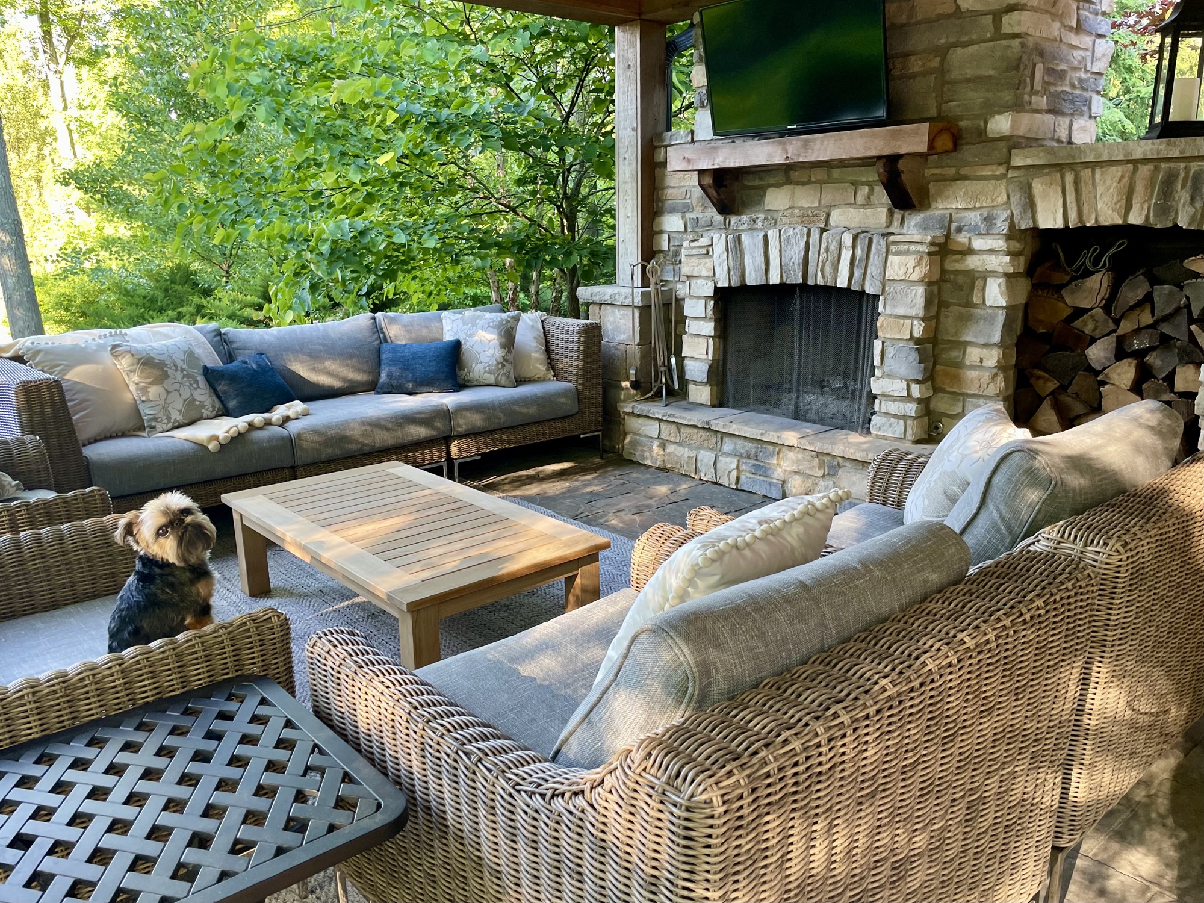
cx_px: 602
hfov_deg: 67.3
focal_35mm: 26
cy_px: 452
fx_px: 904
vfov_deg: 53.1
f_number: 1.6
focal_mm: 4.2
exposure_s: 1/116
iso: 125
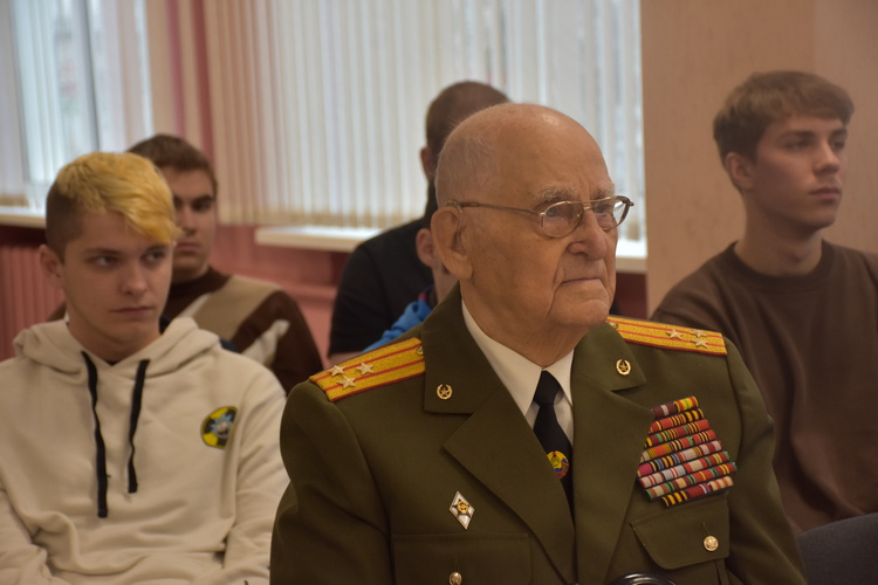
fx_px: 2268
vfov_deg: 14.7
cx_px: 439
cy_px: 292
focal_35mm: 93
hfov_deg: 21.9
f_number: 5
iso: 800
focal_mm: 62
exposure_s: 1/100
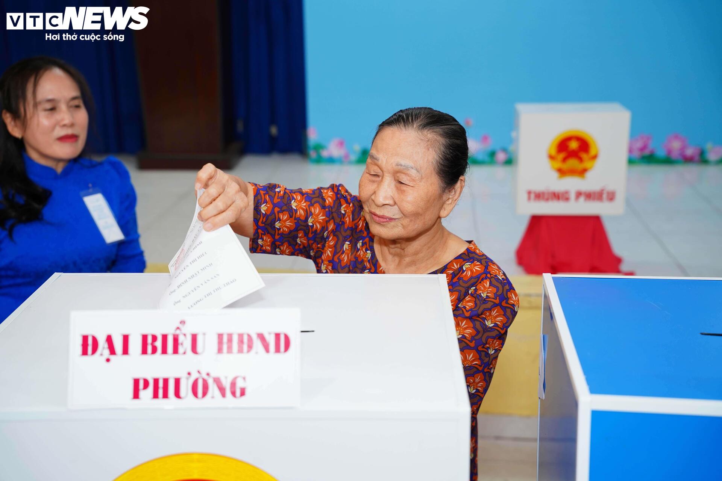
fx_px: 1019
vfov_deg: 26.6
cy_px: 240
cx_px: 361
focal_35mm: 51
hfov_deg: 39.0
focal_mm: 50.8
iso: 640
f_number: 3.5
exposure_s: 1/160
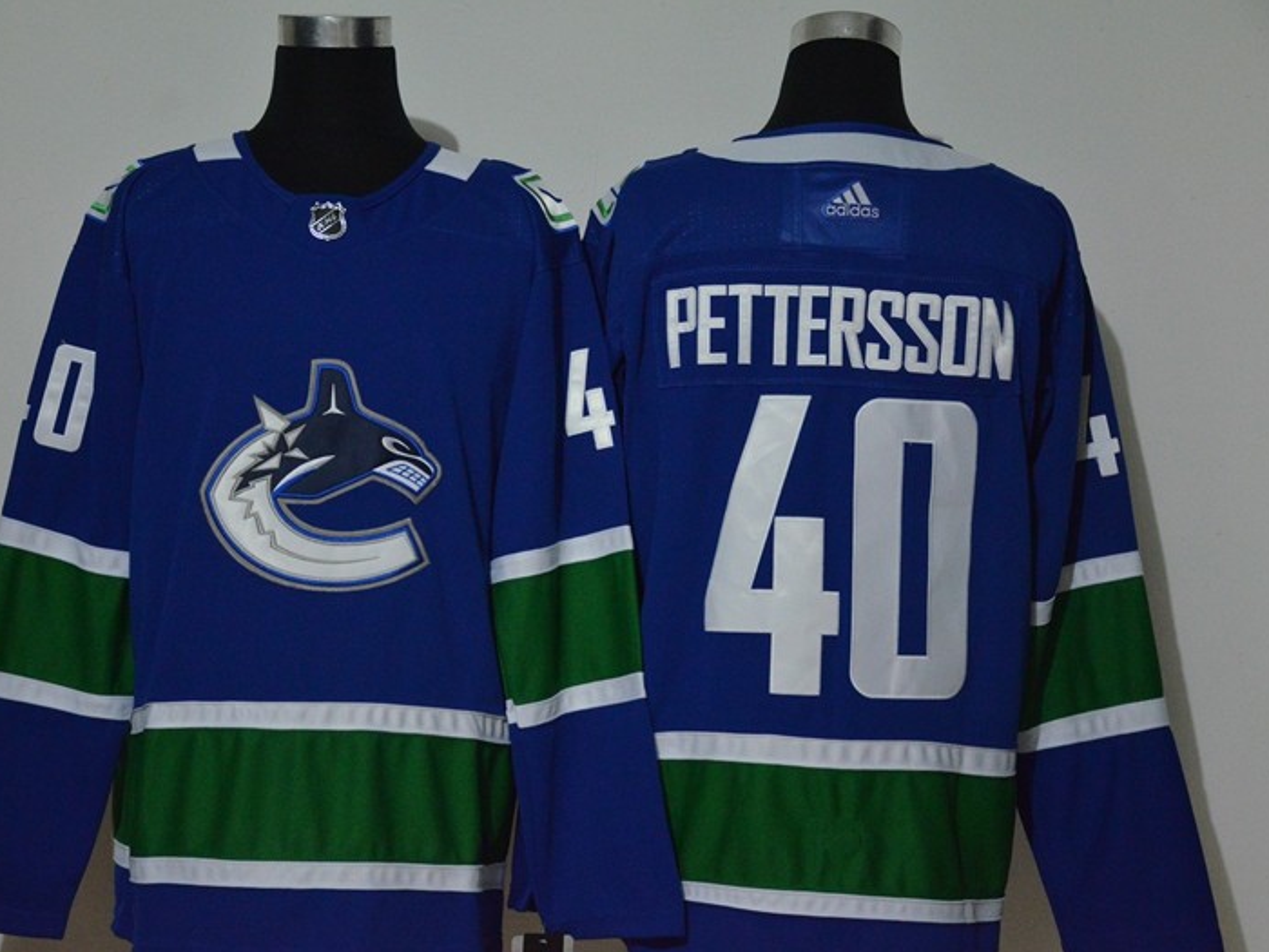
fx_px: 2896
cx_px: 555
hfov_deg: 24.7
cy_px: 477
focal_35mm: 79
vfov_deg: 18.7
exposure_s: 1/25
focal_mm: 48
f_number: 4.5
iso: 4000
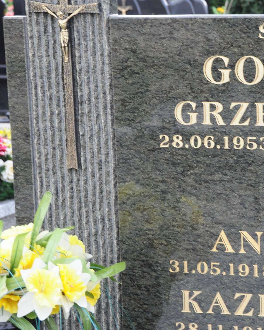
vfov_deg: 15.6
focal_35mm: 123
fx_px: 1201
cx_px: 281
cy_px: 158
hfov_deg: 12.4
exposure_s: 1/100
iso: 800
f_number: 7.1
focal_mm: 46
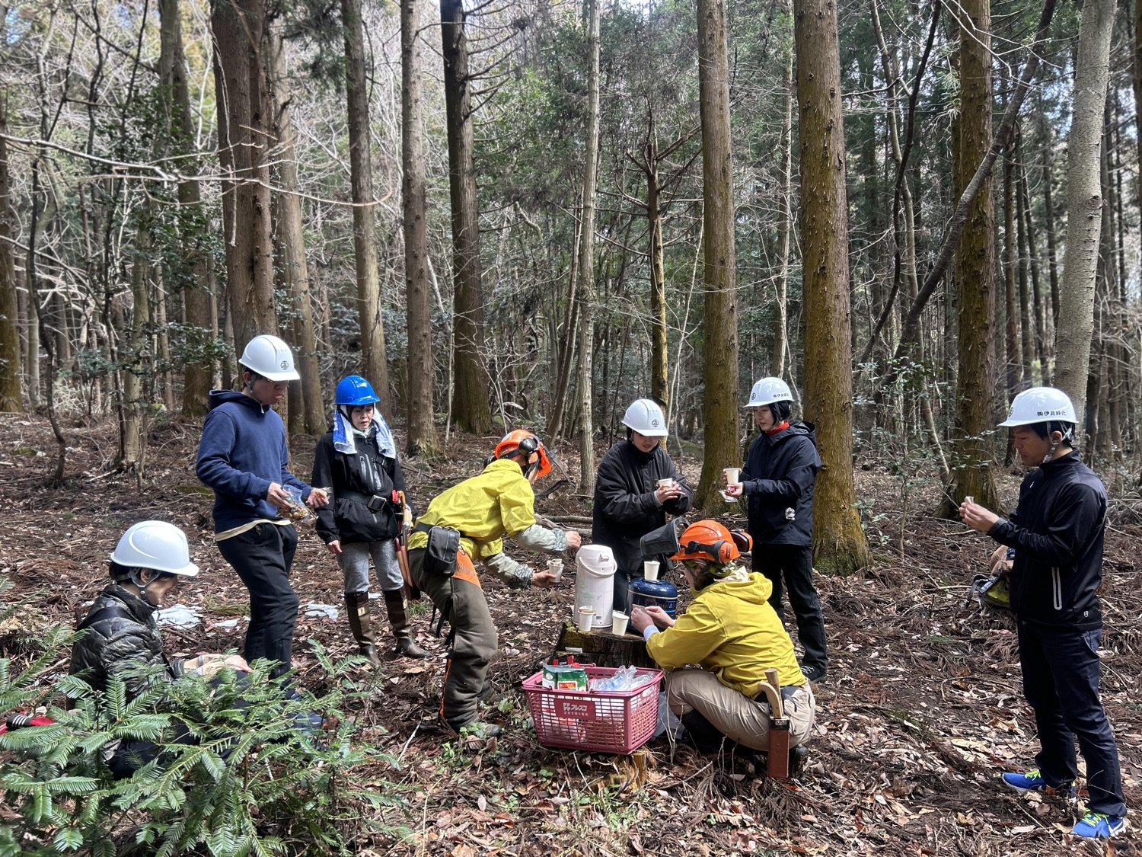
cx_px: 571
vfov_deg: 53.1
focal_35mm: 26
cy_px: 428
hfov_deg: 67.3
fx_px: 858
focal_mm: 5.7
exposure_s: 1/121
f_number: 1.5
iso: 40
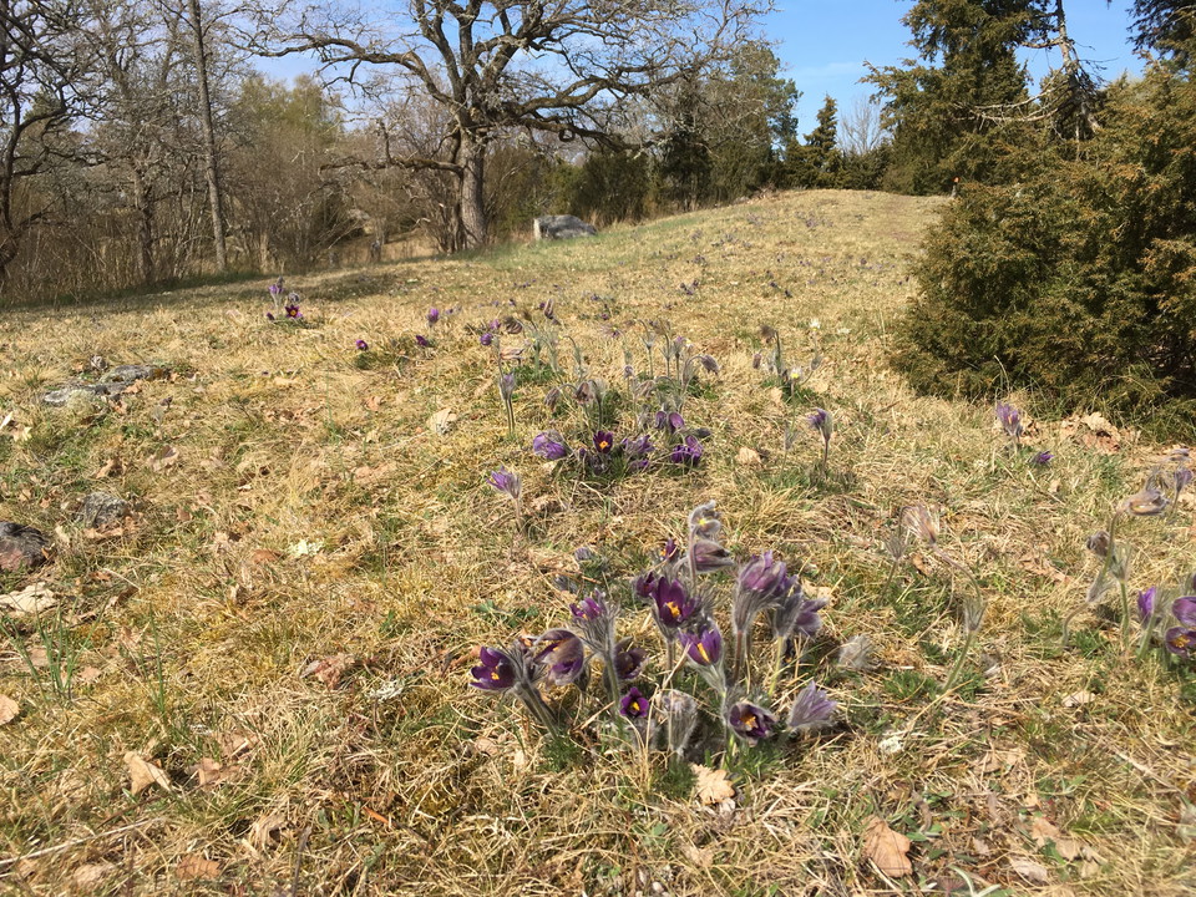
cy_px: 448
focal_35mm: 29
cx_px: 598
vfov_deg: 48.2
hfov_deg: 61.7
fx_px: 1002
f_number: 2.2
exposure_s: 1/1115
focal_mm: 4.15
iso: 25
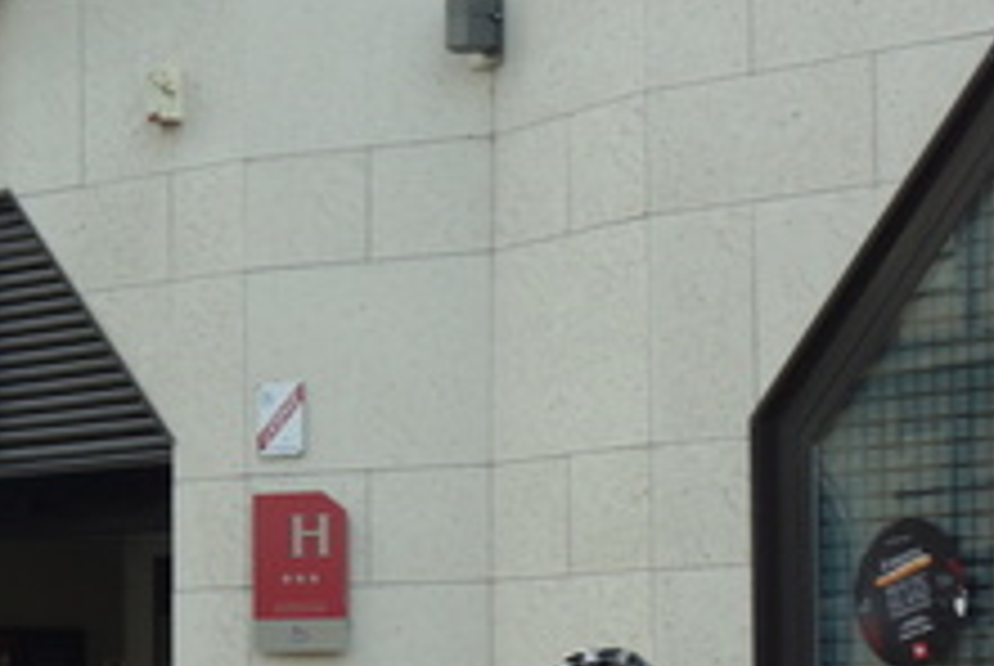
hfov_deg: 12.7
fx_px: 4451
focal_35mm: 161
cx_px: 270
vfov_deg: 8.5
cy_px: 626
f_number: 4
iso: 125
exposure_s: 1/100
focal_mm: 16.59
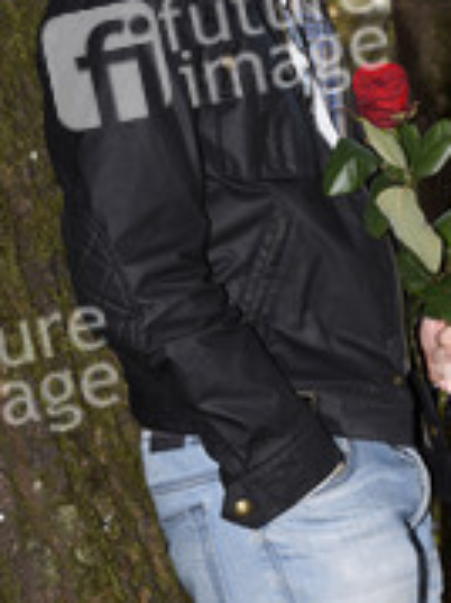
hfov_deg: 8.0
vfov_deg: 10.7
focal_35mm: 185
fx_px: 3218
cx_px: 313
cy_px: 219
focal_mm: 86
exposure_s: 1/100
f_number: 8
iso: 320
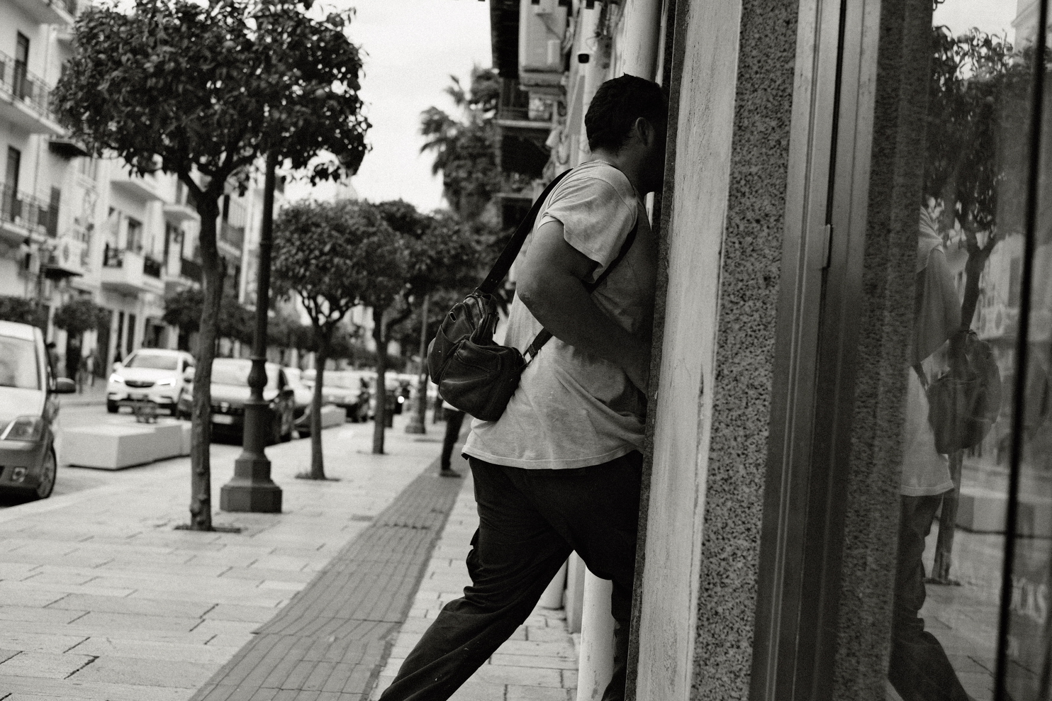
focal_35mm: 53
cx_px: 526
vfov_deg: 25.5
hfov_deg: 37.5
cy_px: 350
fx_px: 1549
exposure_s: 1/950
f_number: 2.8
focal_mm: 35
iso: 320
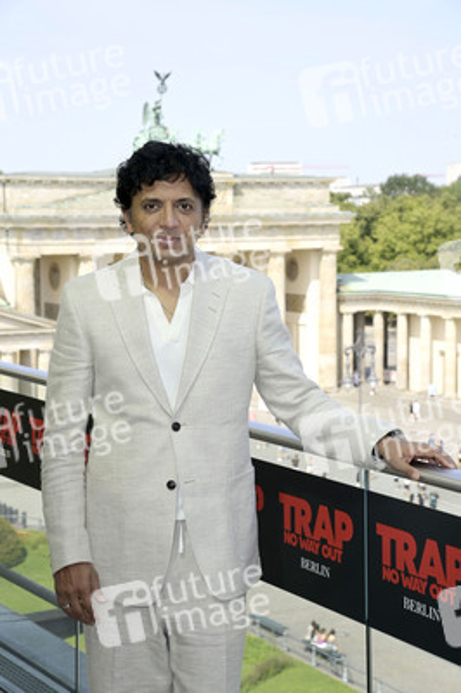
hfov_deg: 17.5
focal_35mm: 78
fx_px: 1501
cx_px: 230
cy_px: 346
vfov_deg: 26.0
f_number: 10
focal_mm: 78
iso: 250
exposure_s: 1/250
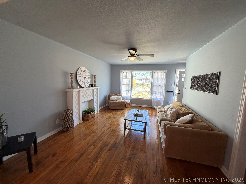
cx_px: 123
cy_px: 92
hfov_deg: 102.1
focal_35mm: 14
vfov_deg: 85.7
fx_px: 99
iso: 250
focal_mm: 2.22
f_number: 2.2
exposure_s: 1/120
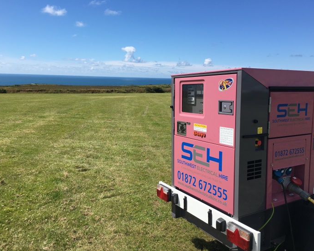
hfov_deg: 57.1
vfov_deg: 47.1
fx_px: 288
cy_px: 127
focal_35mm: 31
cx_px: 166
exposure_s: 1/1672
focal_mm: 4.15
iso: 25
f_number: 2.2
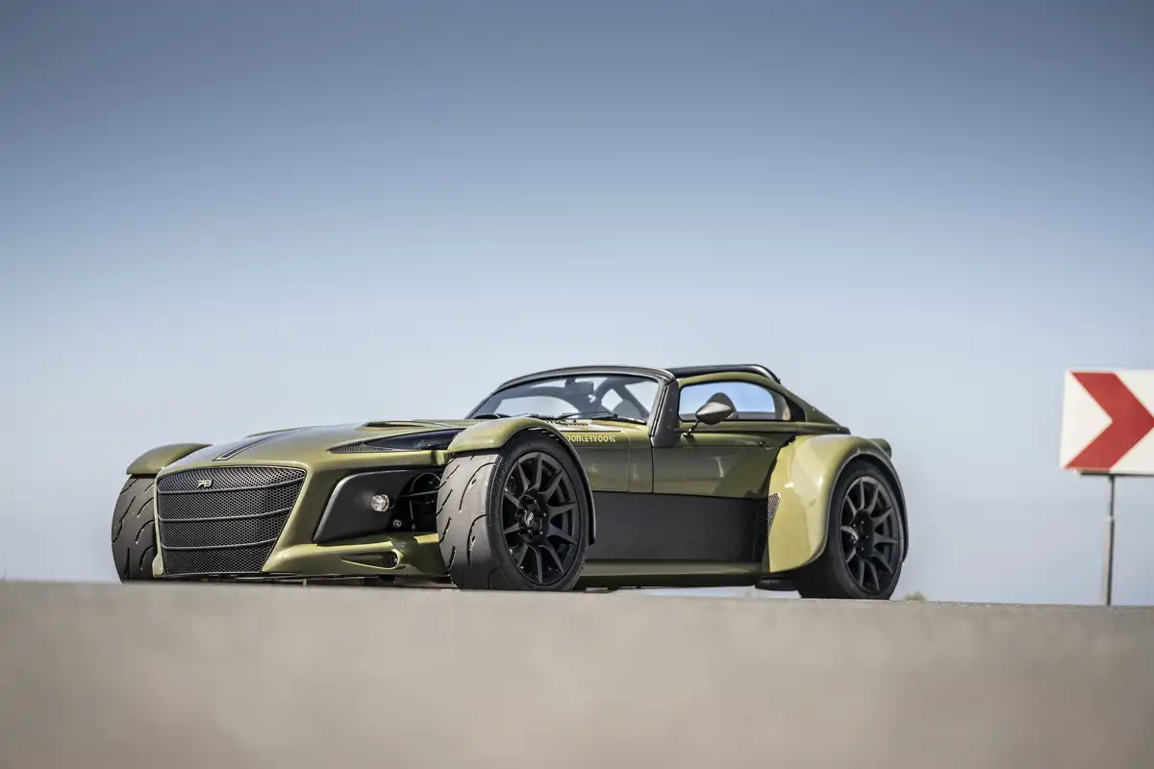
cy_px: 384
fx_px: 2725
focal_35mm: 85
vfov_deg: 16.1
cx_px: 577
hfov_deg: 23.9
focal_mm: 85
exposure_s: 1/800
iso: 31
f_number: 1.8
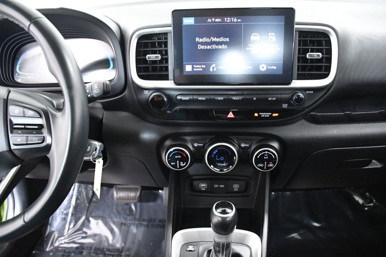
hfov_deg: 67.4
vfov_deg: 47.9
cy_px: 128
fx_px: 289
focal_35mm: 27
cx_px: 193
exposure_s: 1/60
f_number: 4
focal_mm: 18
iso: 2500
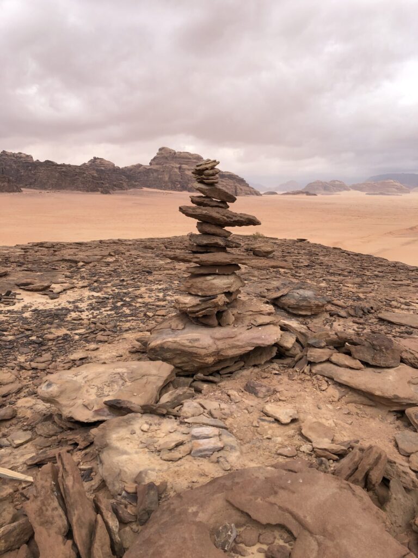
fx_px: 451
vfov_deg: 63.4
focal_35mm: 28
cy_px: 279
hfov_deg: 49.7
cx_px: 209
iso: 20
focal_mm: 3.99
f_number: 1.8
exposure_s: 1/906
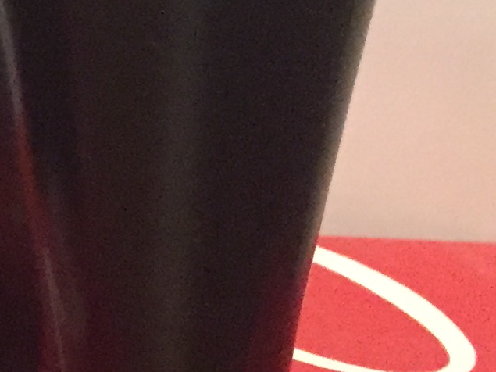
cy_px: -5
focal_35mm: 149
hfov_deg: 12.0
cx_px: -458
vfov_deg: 9.9
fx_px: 2135
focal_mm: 4.15
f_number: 2.2
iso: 400
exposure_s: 1/15
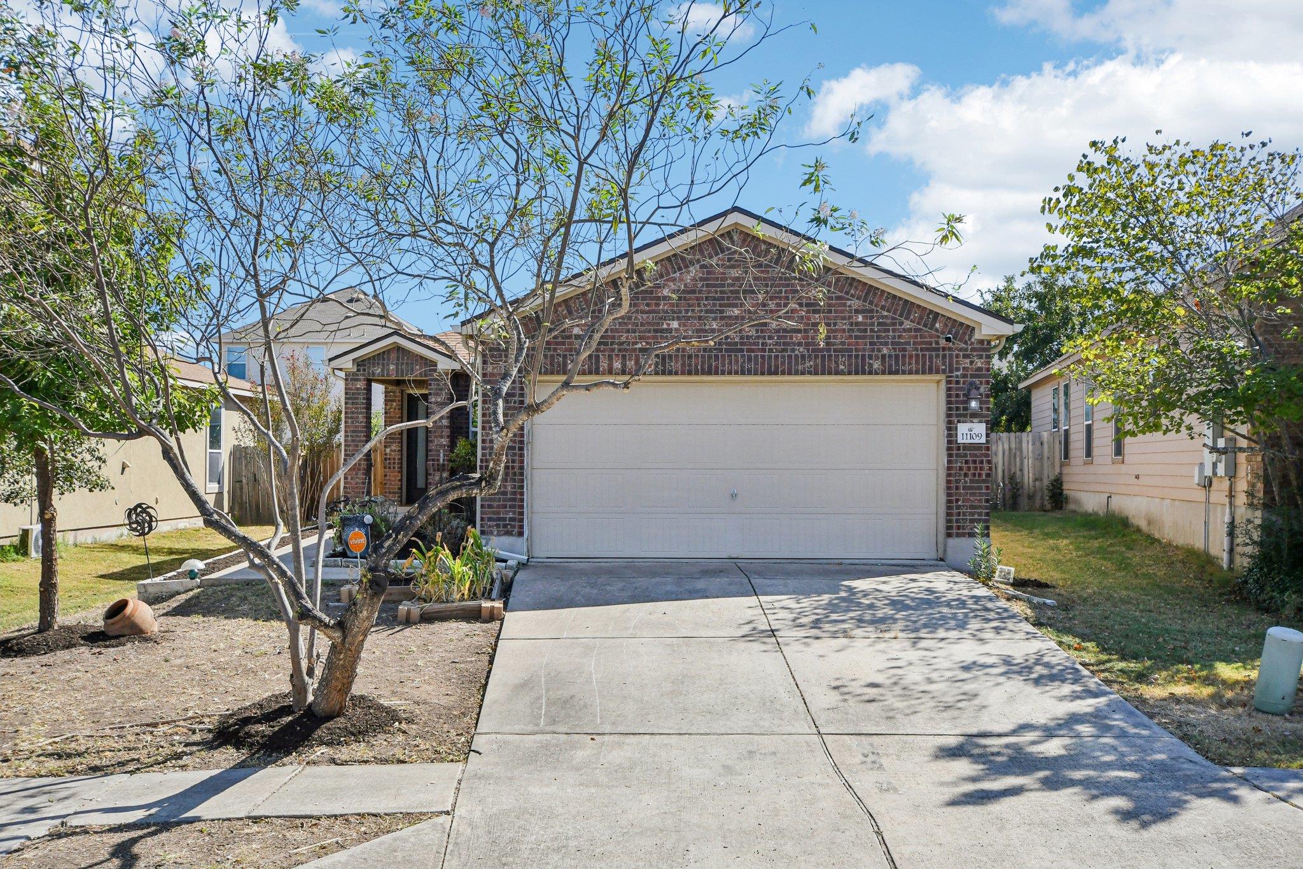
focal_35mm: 36
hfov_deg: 53.1
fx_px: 1303
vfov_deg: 36.9
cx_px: 652
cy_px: 434
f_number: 8
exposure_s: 1/1000
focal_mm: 24
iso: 400
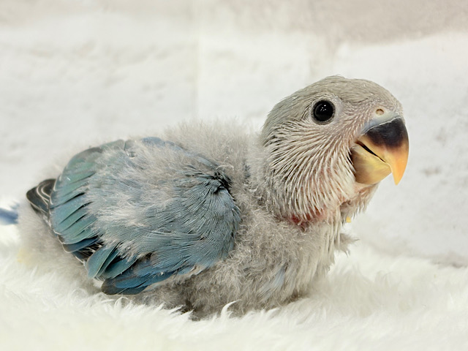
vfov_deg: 28.0
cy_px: 176
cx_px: 234
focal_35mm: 52
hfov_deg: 36.8
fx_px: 703
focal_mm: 5.96
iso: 40
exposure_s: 1/50
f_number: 1.6
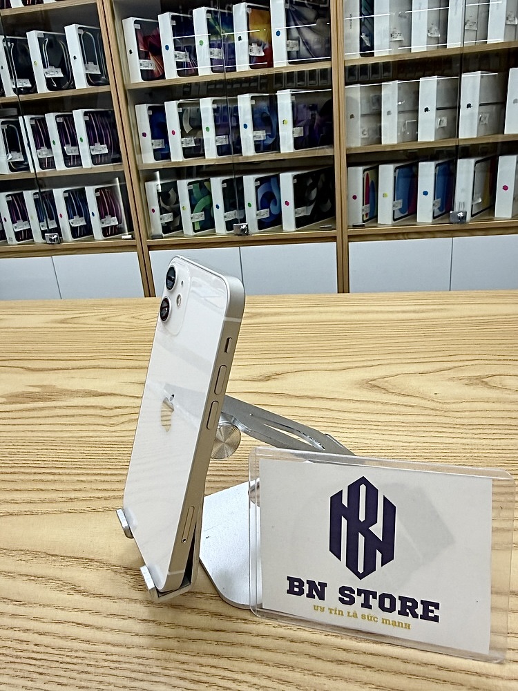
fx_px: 479
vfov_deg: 71.6
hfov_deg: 56.8
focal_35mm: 24
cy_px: 346
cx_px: 259
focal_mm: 2.22
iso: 100
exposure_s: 1/120
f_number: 2.2
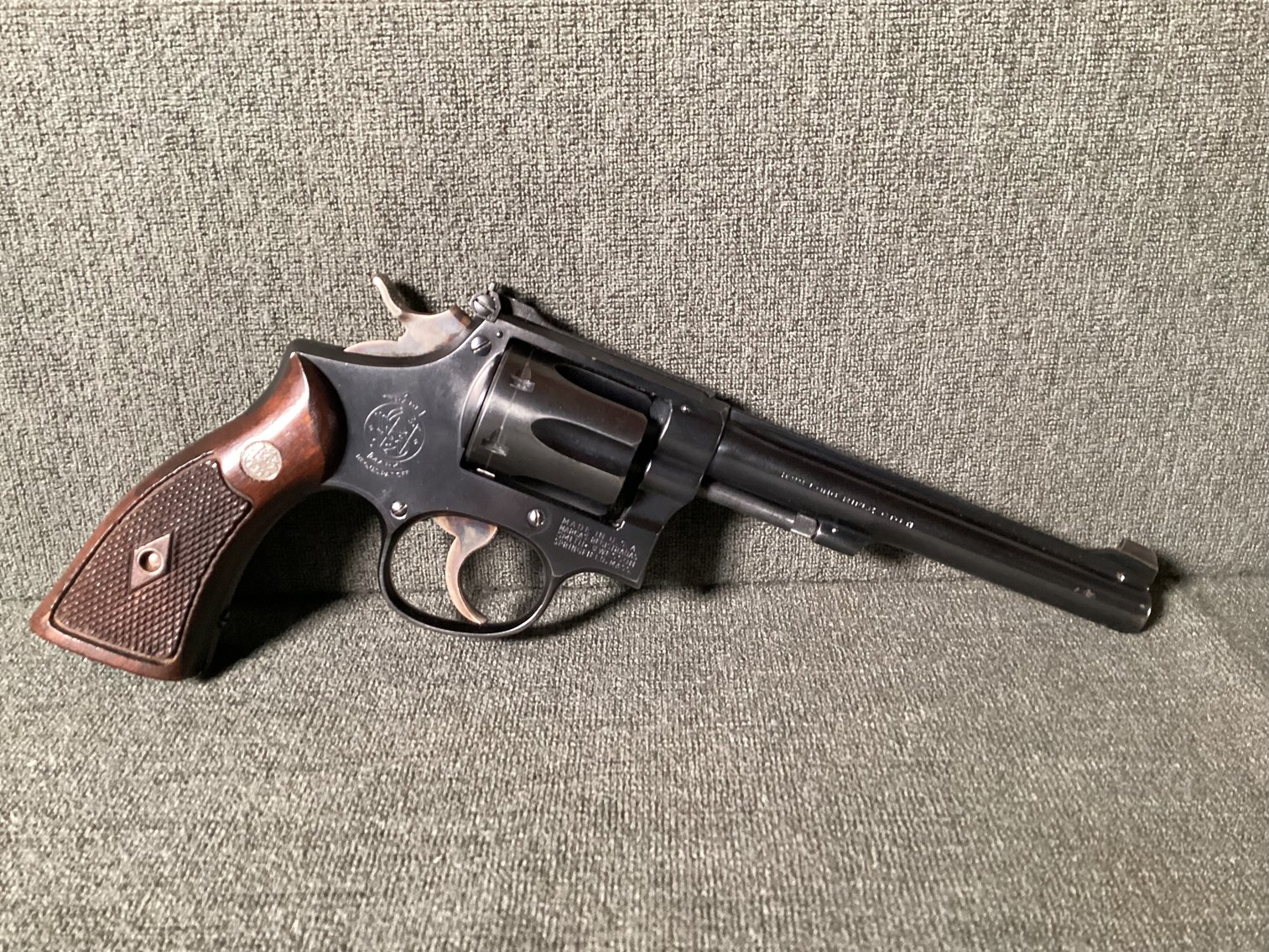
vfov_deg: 45.4
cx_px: 634
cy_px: 476
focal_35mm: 31
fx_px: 1137
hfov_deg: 58.3
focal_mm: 3.3
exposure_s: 1/33
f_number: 2.4
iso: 400
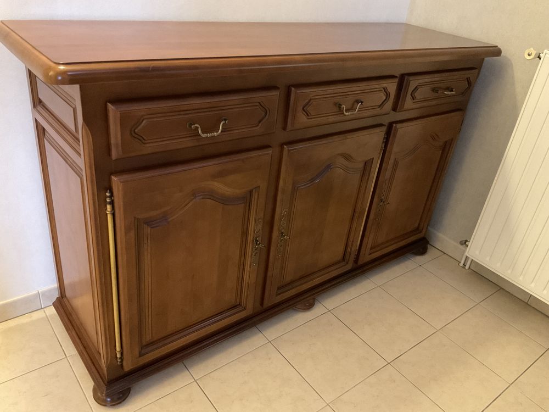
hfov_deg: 61.7
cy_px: 206
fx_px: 460
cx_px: 274
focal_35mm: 29
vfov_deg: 48.2
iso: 500
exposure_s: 1/24
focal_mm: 3
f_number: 1.8
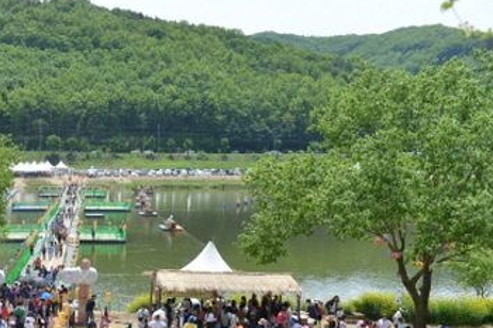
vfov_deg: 20.8
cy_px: 297
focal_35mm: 64
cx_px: 6
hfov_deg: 29.5
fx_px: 876
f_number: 4.5
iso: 100
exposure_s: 1/500
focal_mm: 32
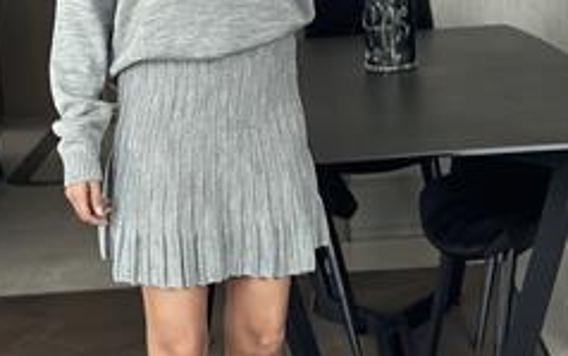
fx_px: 1673
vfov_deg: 12.1
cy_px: 127
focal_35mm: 108
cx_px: 251
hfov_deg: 19.3
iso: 640
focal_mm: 6.86
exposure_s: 1/40
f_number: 1.78
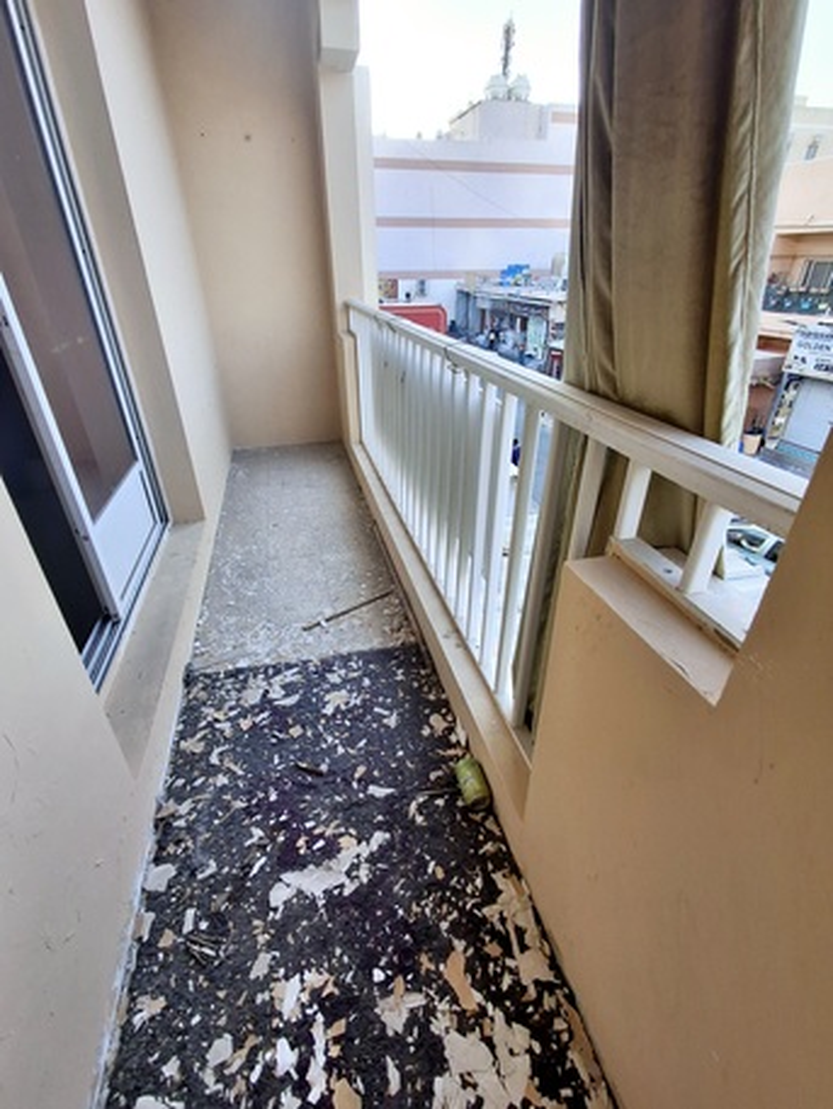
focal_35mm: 16
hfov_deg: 78.1
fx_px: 513
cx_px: 416
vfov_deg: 94.5
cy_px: 554
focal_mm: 1.64
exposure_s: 1/164
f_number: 2.2
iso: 40
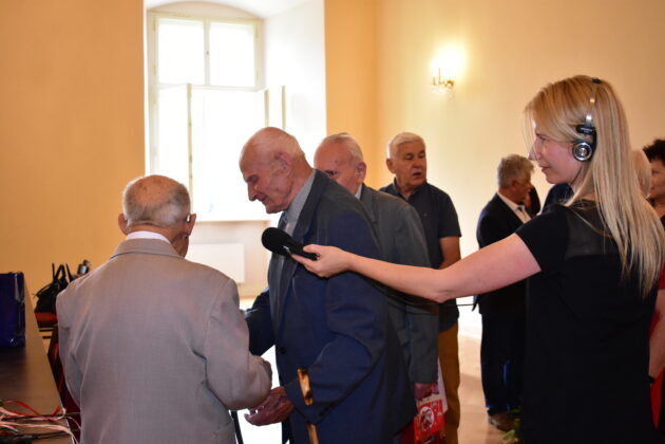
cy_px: 222
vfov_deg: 34.2
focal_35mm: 39
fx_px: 720
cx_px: 332
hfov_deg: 49.6
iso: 3200
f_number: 4
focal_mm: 26
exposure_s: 1/80
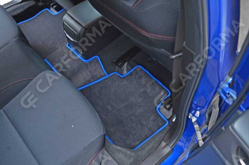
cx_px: 124
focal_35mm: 36
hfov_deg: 53.2
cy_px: 82
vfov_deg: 36.7
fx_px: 248
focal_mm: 24
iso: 800
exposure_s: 1/2
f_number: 4.5
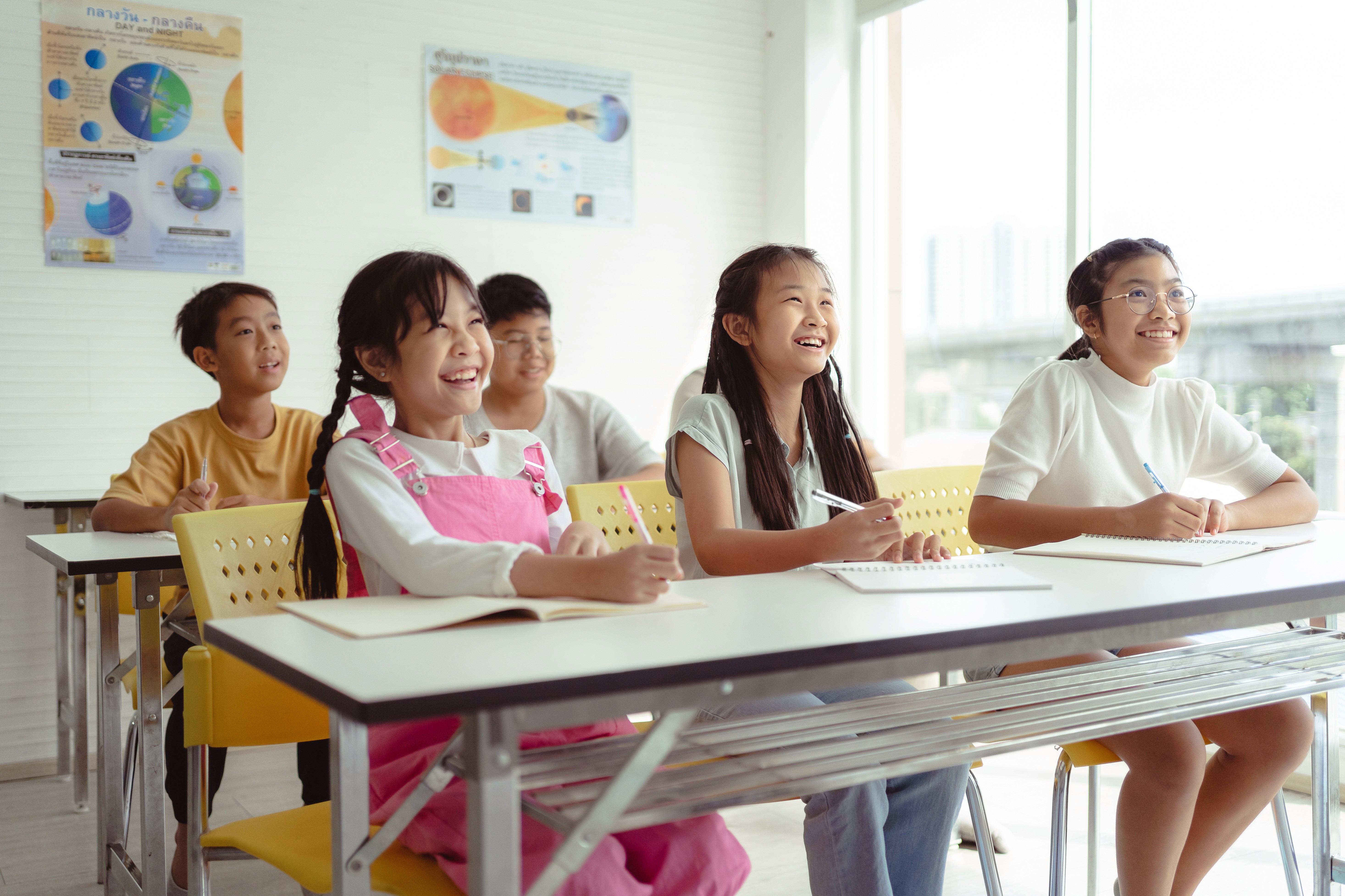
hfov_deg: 54.4
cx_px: 672
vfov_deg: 37.9
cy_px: 448
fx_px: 1308
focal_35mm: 35
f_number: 1.8
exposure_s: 1/3200
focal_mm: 35
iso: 100
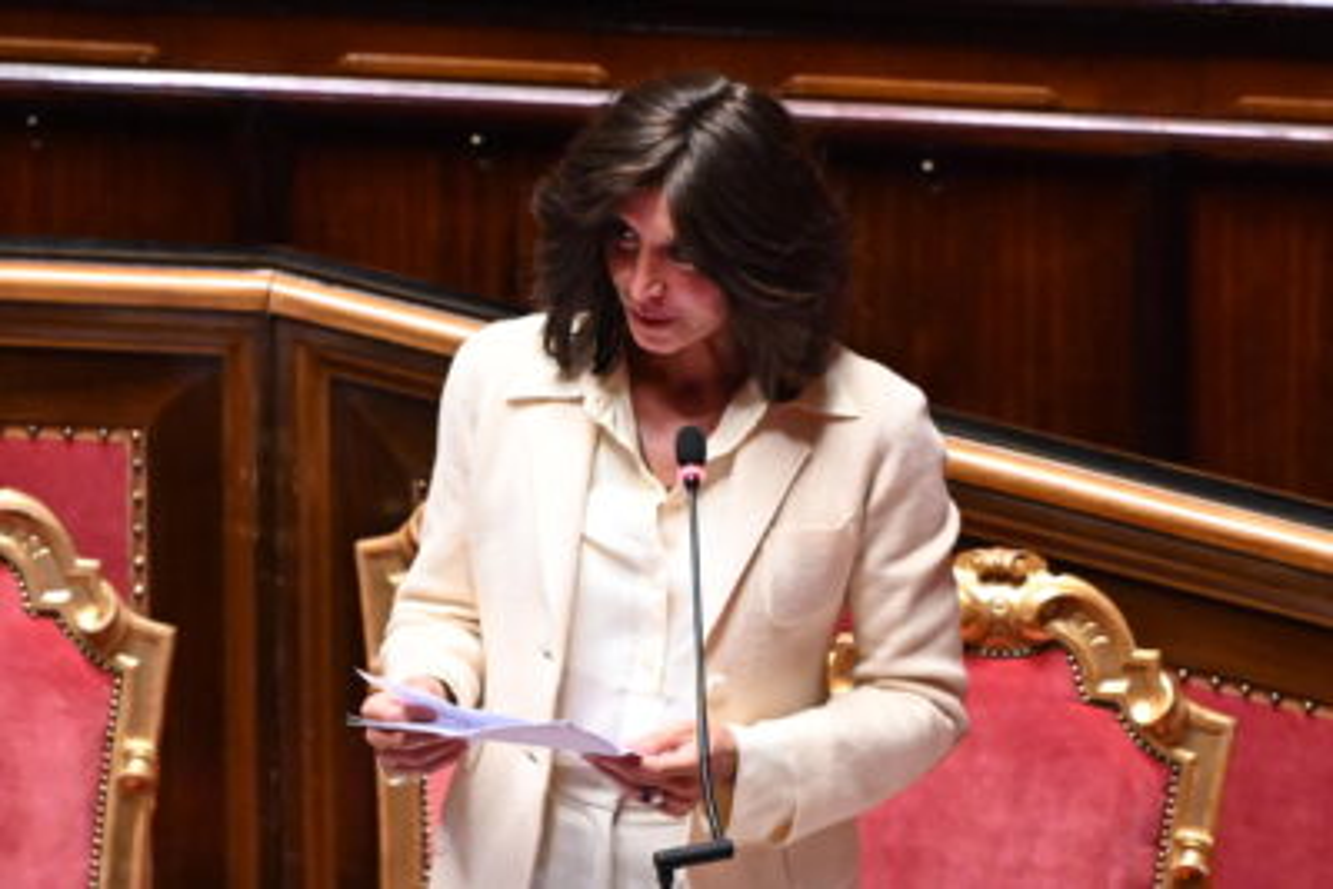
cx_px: 666
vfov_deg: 4.6
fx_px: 11112
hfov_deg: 6.9
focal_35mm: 300
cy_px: 444
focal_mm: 200
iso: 5000
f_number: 3.2
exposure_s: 1/320
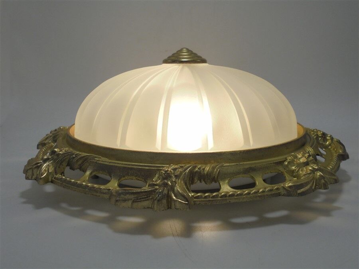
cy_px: 134
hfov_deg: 54.0
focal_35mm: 34
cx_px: 180
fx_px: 353
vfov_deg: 41.8
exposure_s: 1/400
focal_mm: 6.1
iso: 100
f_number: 4
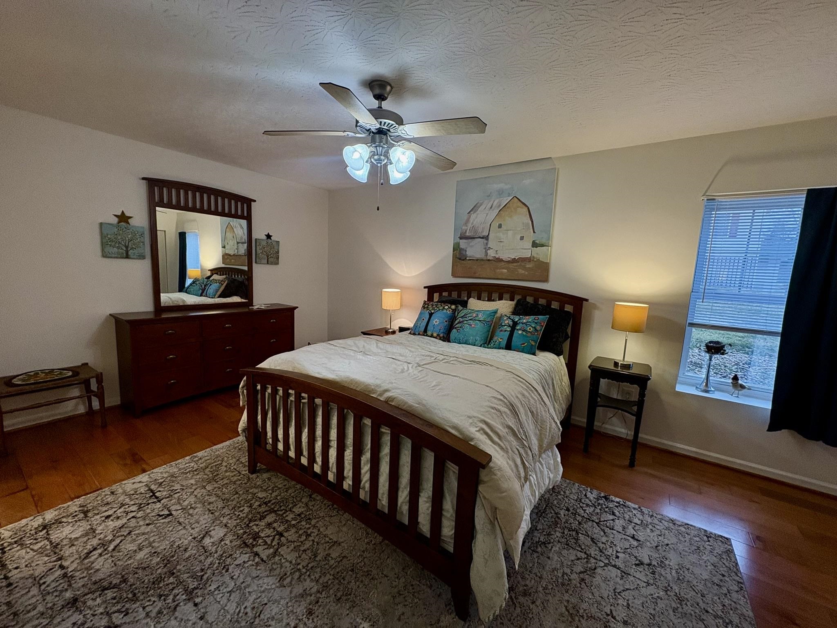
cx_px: 418
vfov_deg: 85.7
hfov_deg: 102.1
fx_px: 339
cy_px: 314
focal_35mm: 14
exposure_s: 1/60
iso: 250
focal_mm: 2.22
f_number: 2.2
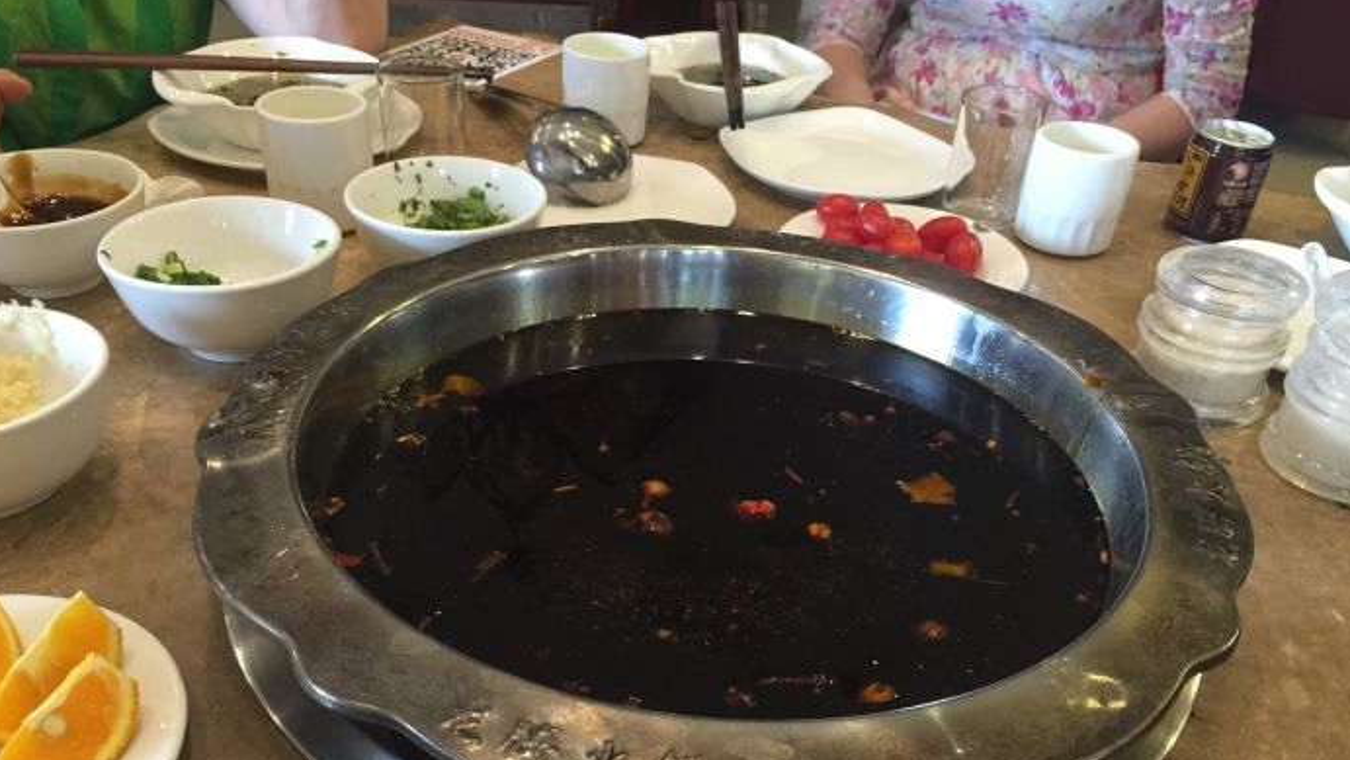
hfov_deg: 61.0
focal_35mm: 32
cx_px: 672
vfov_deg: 36.4
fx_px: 1146
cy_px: 501
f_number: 2.2
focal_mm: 4.15
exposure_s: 1/17
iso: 125
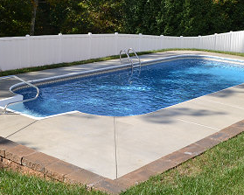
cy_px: 76
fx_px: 426
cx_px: 138
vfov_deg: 25.7
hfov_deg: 31.9
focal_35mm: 59
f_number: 8
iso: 100
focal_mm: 18
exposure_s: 1/200
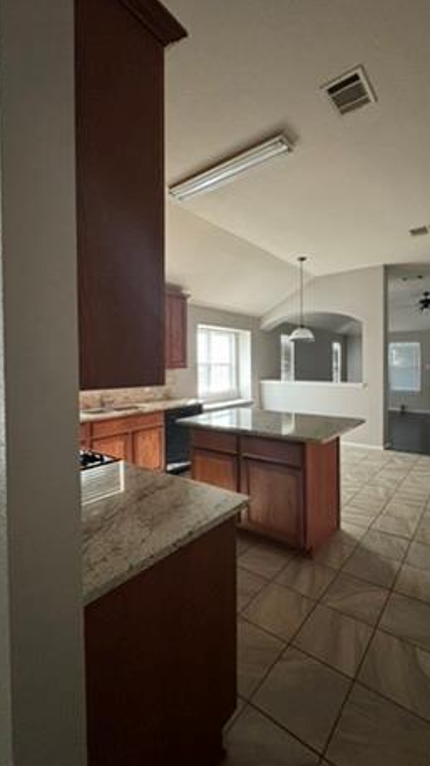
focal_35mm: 16
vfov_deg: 99.4
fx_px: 325
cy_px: 370
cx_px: 268
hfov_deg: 66.0
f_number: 2.2
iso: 500
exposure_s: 1/60
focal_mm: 2.22
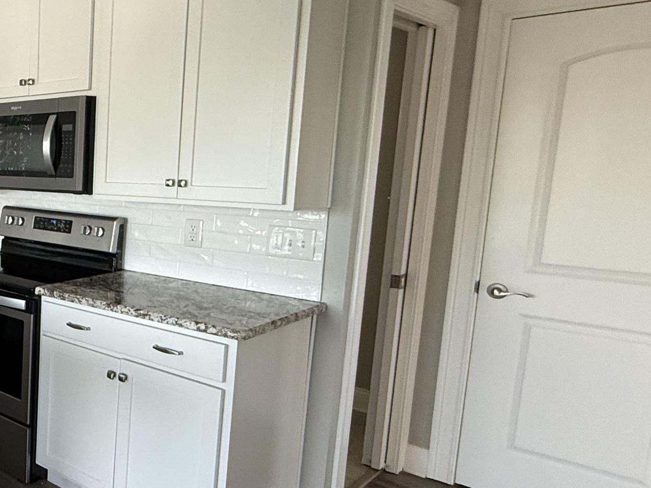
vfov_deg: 41.8
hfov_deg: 41.1
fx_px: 639
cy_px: 244
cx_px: -92
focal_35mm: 34
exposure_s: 1/99
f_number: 2.2
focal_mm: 2.22
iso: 320
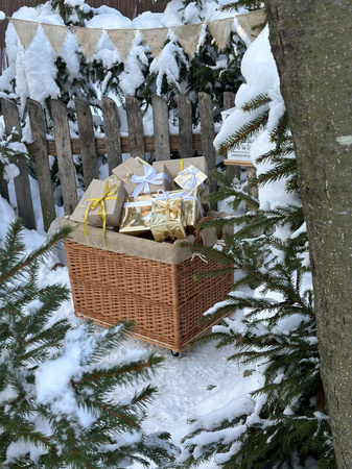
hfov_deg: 30.2
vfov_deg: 39.7
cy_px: 234
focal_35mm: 48
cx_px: 176
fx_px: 651
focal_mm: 6.86
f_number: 1.78
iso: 80
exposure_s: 1/535
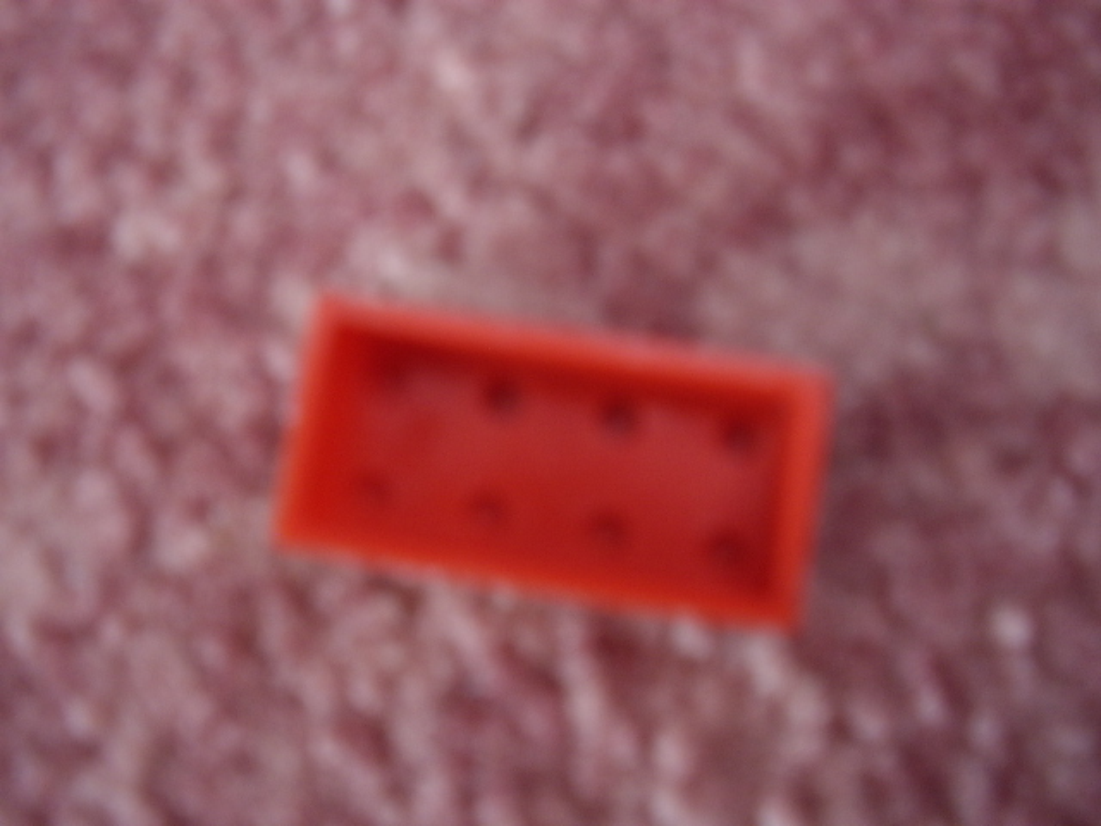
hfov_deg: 60.0
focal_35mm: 30
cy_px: 413
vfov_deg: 46.8
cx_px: 550
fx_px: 954
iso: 100
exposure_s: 1/2
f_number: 2.9
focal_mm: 5.8
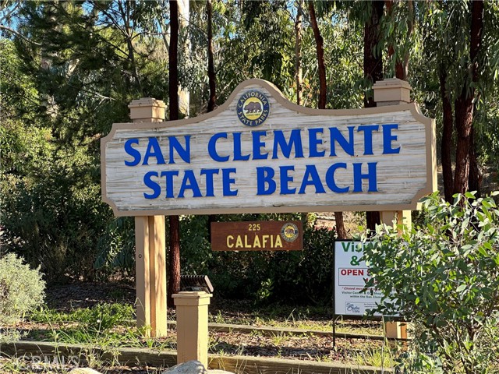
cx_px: 250
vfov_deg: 19.1
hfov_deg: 25.3
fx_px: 1110
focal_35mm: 77
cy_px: 187
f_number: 2.8
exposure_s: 1/136
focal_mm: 9
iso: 32
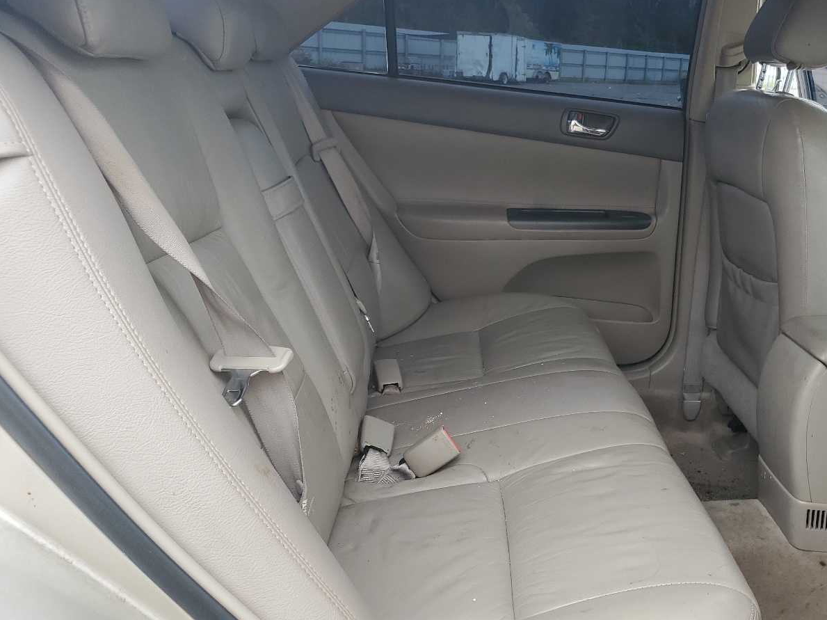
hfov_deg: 52.2
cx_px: 511
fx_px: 836
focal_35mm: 35
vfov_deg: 40.6
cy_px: 359
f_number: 1.5
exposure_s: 1/127
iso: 50
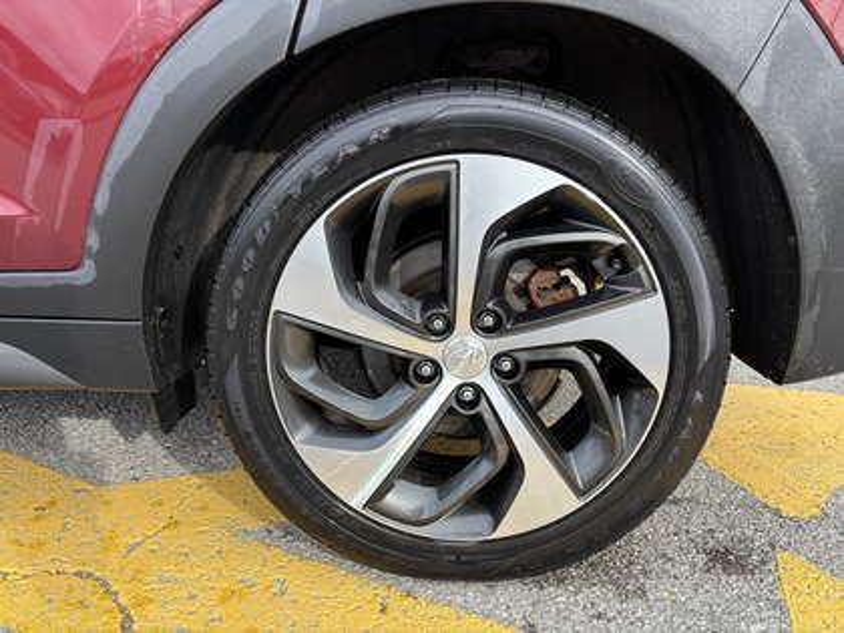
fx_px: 634
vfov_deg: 53.1
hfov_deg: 67.3
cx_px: 422
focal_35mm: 26
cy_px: 316
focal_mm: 5.96
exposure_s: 1/419
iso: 50
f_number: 1.6
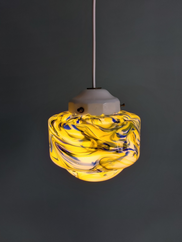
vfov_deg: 67.3
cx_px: 91
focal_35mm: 26
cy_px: 121
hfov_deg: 53.1
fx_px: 182
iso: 64
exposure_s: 1/247
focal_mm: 3.92
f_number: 1.7
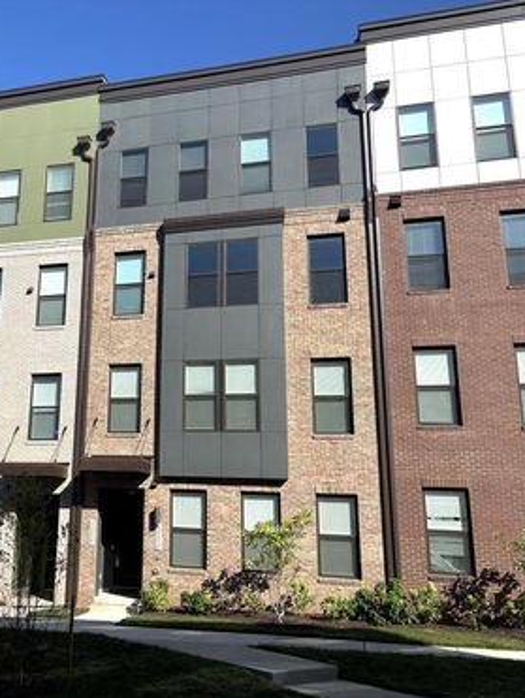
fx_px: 707
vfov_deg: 52.6
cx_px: 96
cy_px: 351
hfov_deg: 39.0
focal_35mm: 35
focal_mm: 5.96
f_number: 1.6
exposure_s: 1/3413
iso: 50
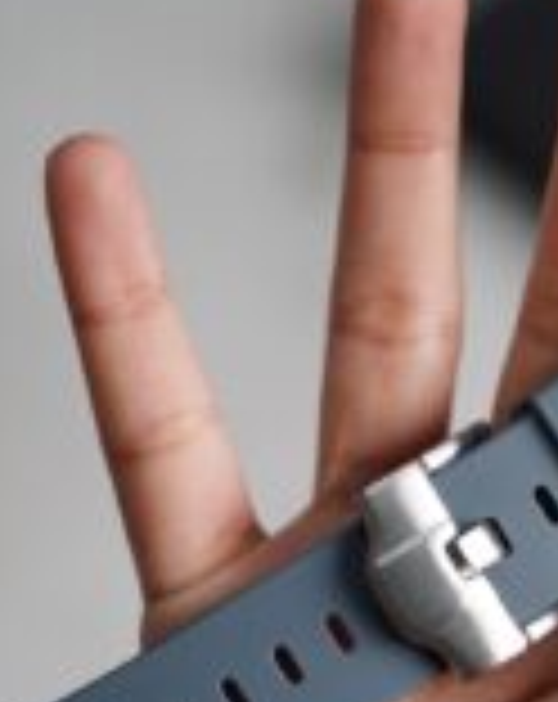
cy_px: 542
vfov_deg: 10.7
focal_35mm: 181
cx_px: 418
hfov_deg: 8.5
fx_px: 3751
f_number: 4
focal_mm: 75
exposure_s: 1/80
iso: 640
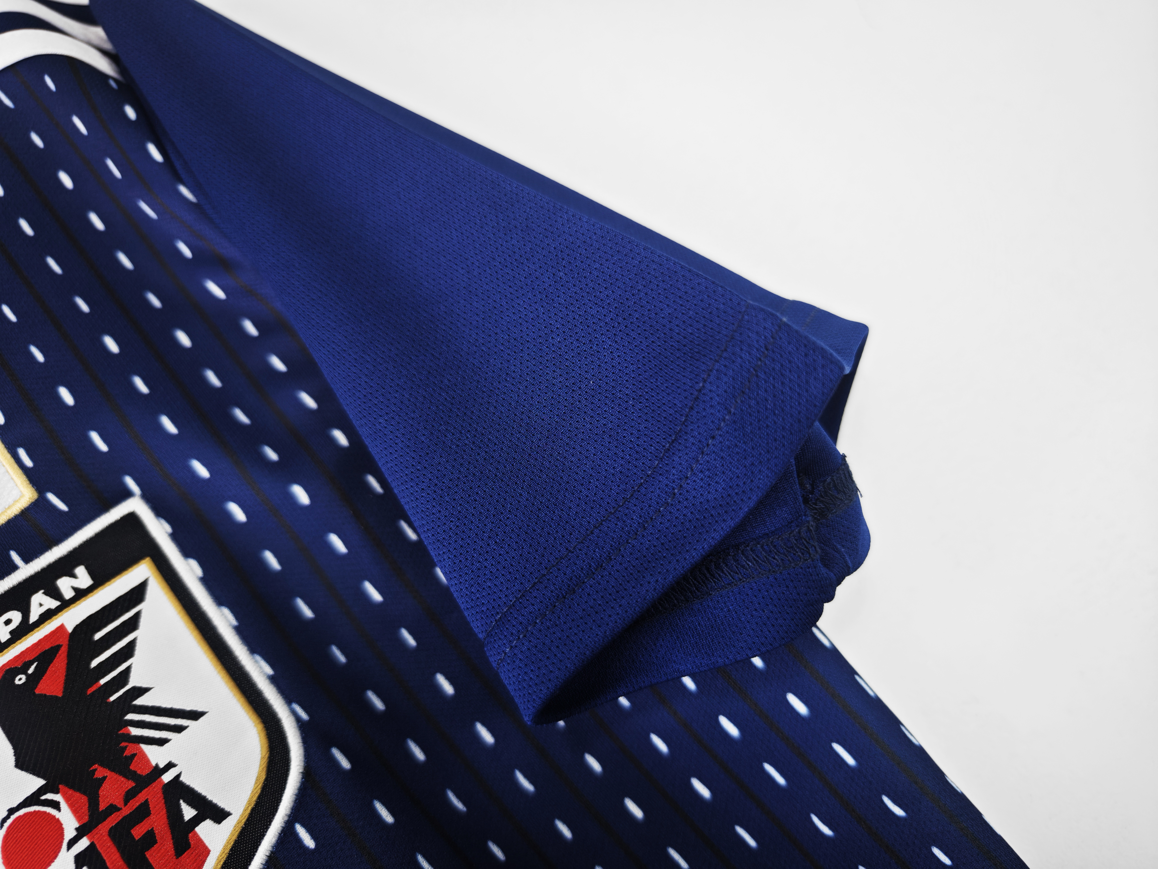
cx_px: 579
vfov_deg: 58.9
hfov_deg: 73.9
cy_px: 434
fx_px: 769
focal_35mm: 23
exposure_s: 1/100
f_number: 1.75
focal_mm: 8.67
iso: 95
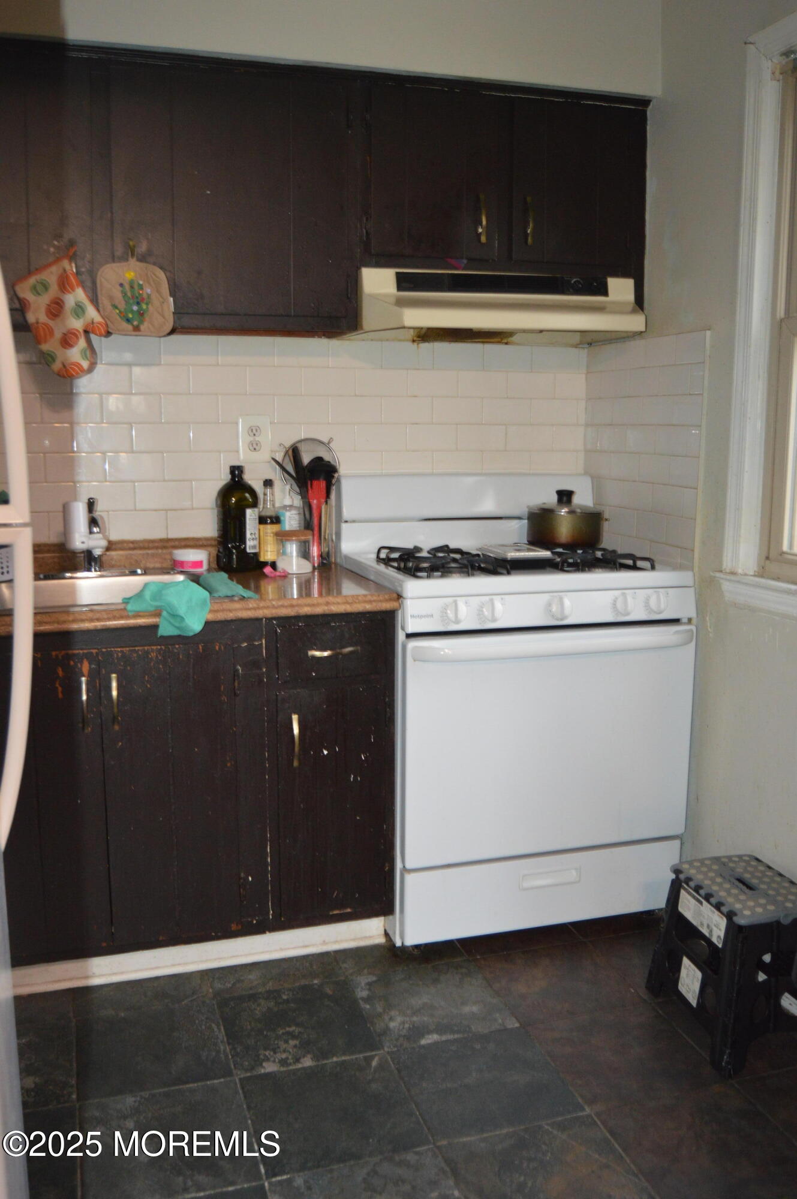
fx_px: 998
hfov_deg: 43.5
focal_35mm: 30
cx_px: 398
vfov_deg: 62.0
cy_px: 600
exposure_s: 1/60
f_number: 3.5
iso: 1250
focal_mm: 20
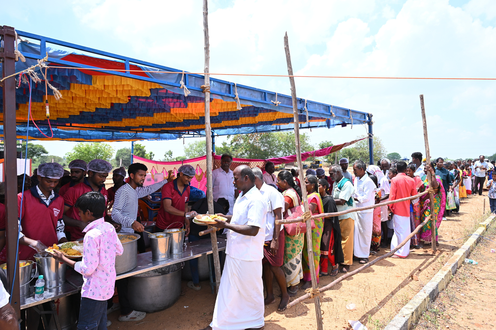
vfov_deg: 53.1
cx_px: 248
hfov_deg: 73.7
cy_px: 165
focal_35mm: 24
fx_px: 331
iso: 200
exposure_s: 1/320
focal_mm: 24
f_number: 7.1
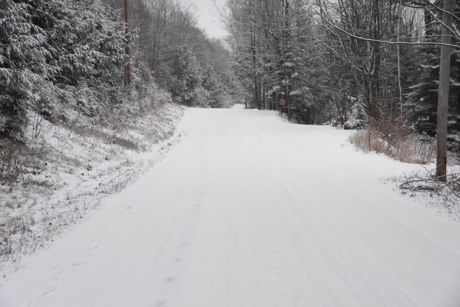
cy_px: 154
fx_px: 767
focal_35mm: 60
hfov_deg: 33.4
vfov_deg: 22.6
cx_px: 230
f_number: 5.6
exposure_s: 1/125
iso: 100
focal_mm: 40
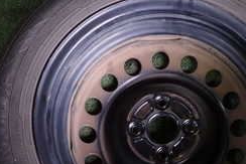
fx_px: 438
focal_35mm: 64
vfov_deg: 21.0
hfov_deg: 31.2
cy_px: 130
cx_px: 161
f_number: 2
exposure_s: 1/40
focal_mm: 4.5
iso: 200
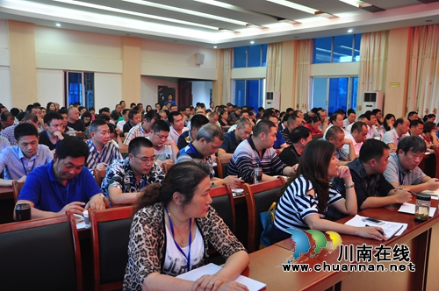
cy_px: 146
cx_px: 220
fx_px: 384
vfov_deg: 41.6
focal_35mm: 32
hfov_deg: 59.6
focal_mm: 21
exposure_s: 1/30
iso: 500
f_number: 3.8
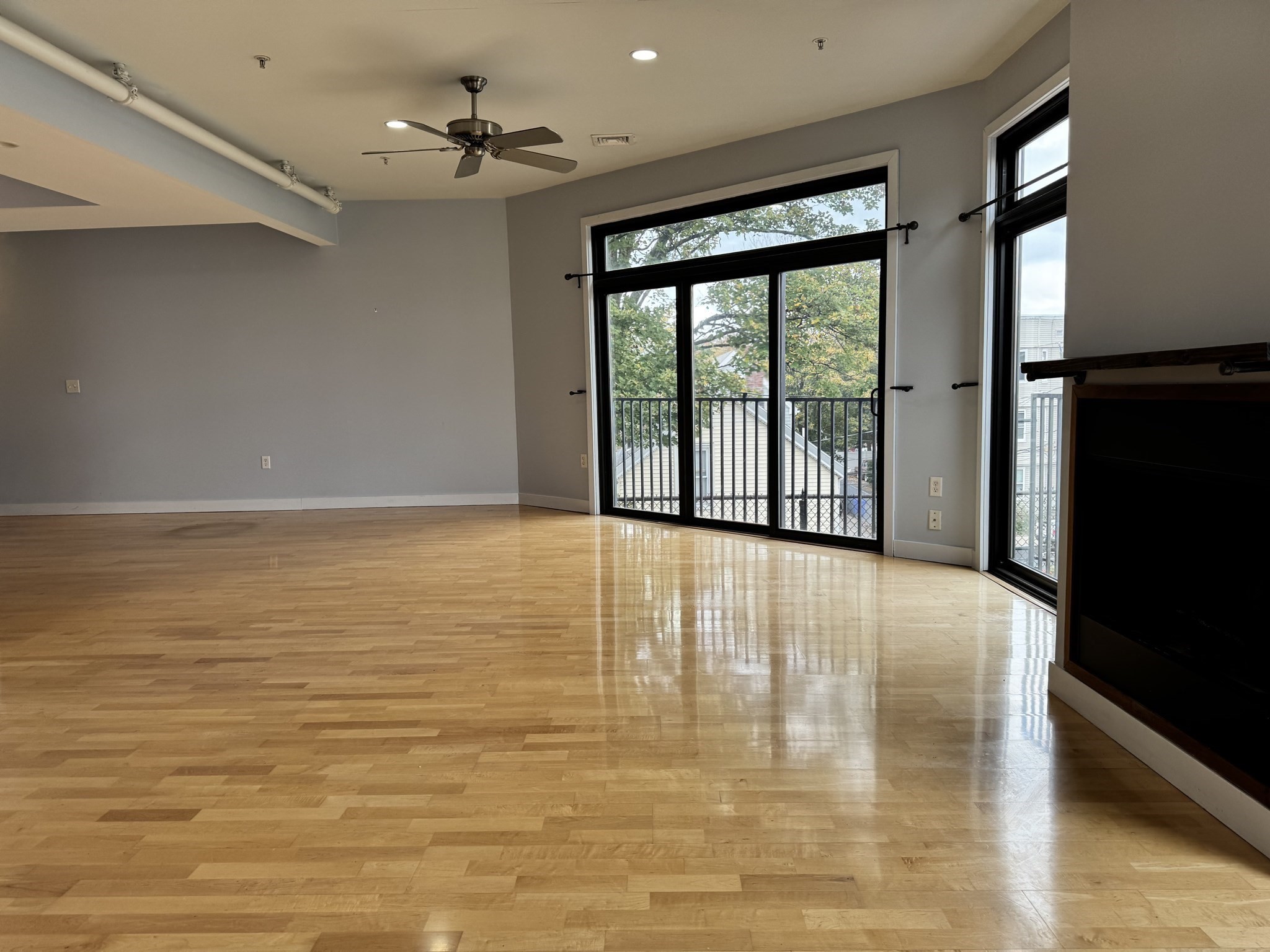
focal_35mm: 24
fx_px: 881
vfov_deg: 56.8
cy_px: 476
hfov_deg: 71.6
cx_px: 635
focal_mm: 6.76
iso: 64
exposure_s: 1/121
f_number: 1.78
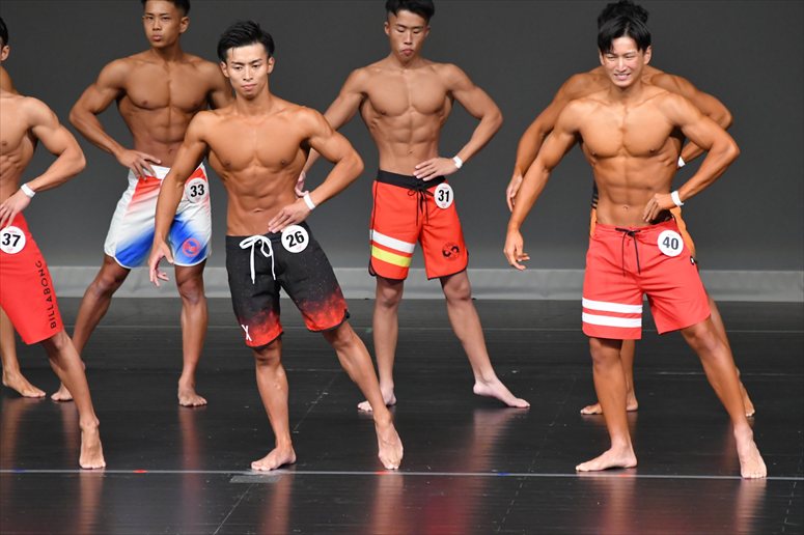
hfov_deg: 6.0
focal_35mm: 345
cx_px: 402
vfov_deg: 4.0
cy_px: 268
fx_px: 7701
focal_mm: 230
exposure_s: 1/400
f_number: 5.6
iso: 4000
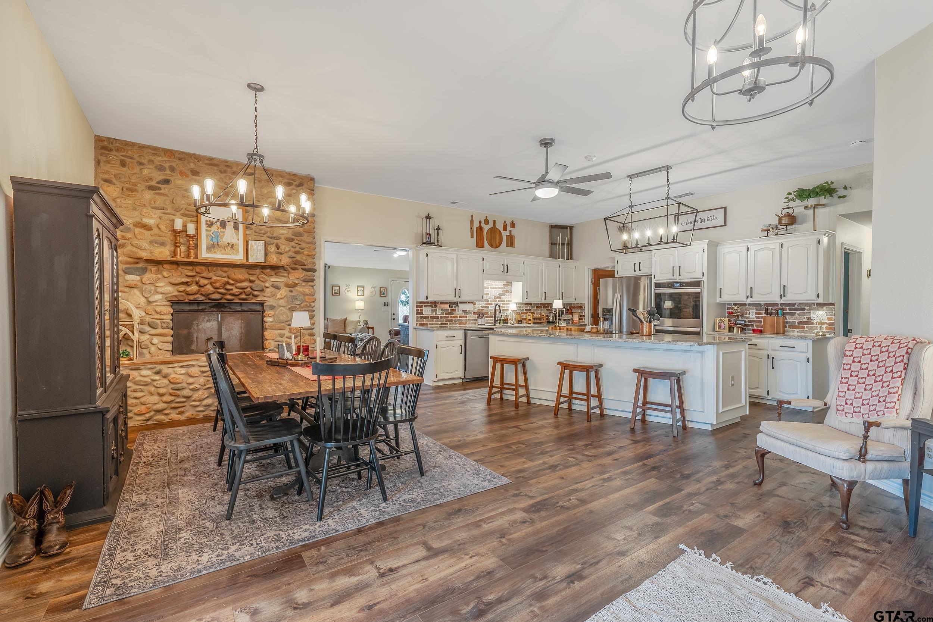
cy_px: 311
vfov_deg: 73.8
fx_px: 415
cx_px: 466
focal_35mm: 16
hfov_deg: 96.7
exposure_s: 1/4
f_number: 8
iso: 800
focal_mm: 16
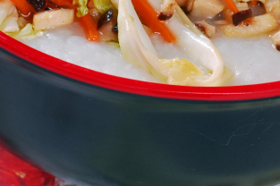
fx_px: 2292
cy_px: -34
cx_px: 115
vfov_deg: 4.6
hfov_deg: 7.0
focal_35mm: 295
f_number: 8
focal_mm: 60
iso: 100
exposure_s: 1/200
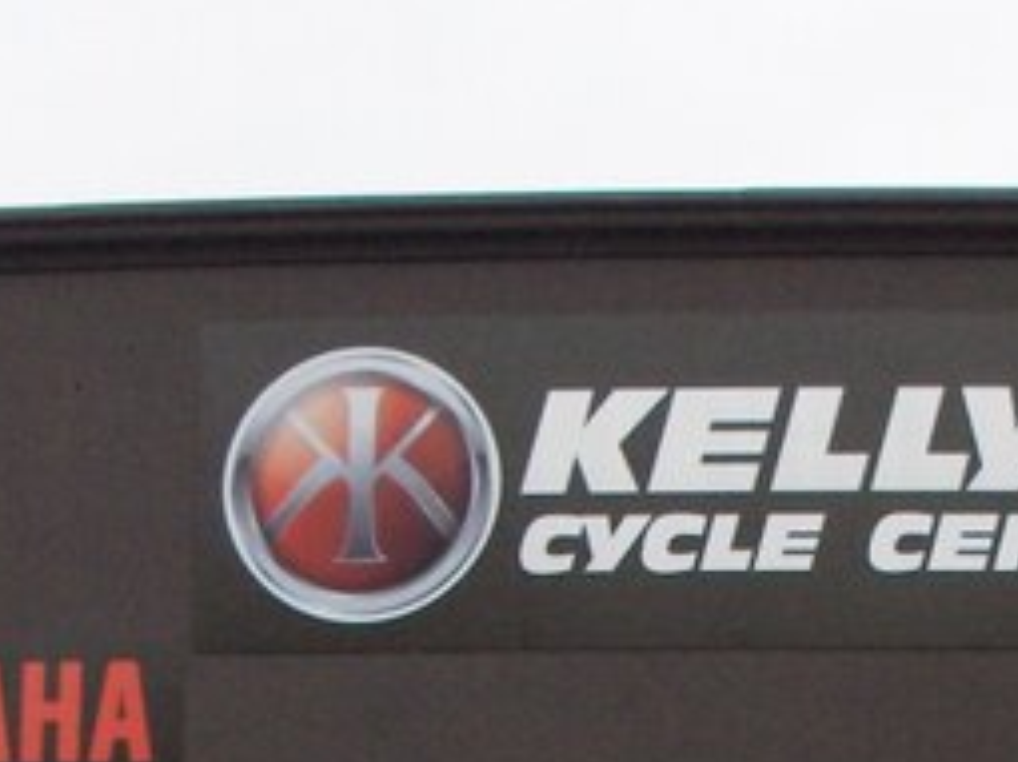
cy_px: 963
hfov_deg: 20.3
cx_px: 739
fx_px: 2822
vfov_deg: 14.8
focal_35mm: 96
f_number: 2.6
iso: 100
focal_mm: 5.8
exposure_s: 1/461
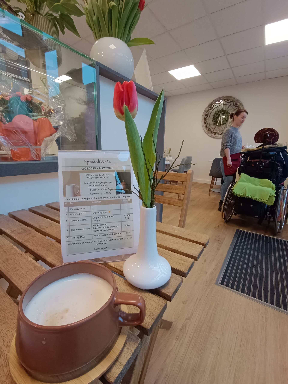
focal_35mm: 16
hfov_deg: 78.1
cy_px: 192
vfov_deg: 94.5
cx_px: 144
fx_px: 177
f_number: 2.2
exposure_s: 1/50
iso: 771
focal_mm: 1.66
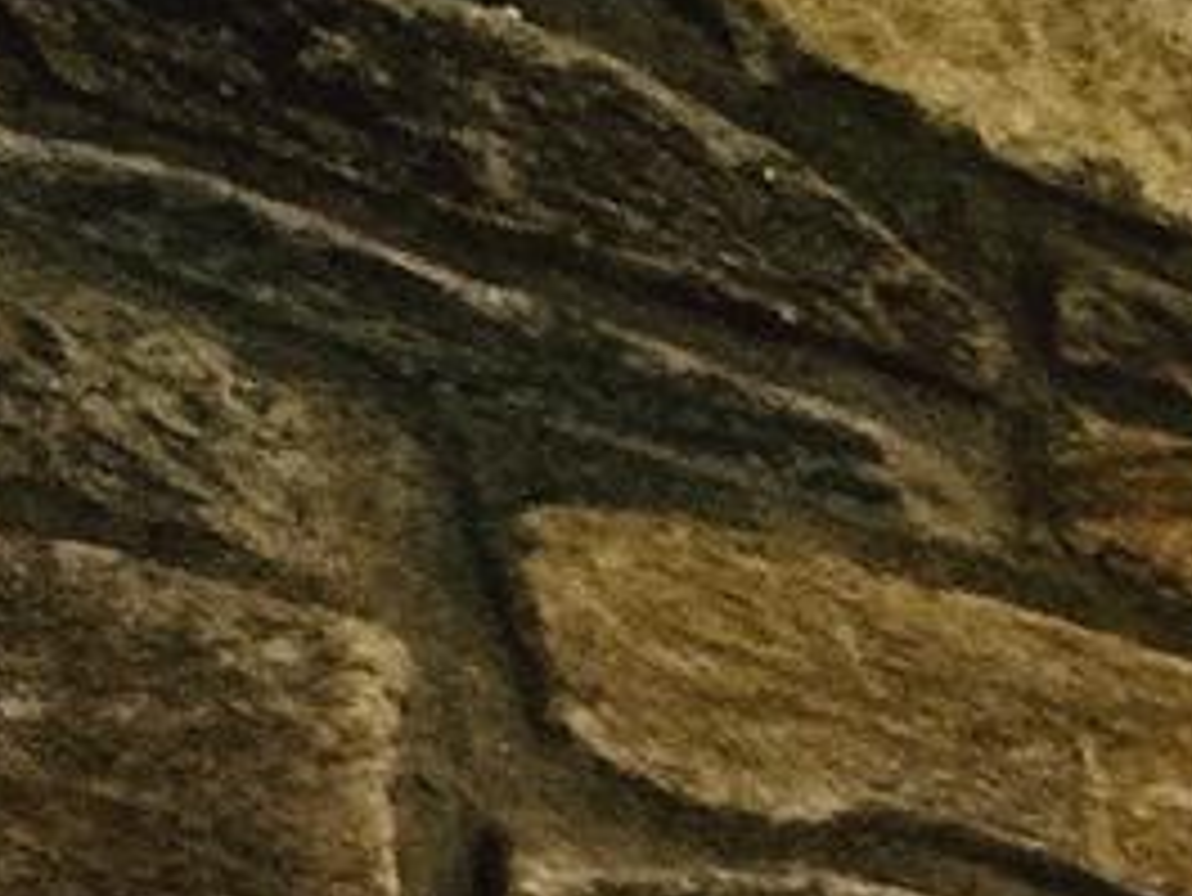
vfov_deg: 8.7
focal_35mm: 108
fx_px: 3721
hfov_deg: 11.0
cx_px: 3639
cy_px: 3296
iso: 250
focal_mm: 2.22
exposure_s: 1/120
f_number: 2.2
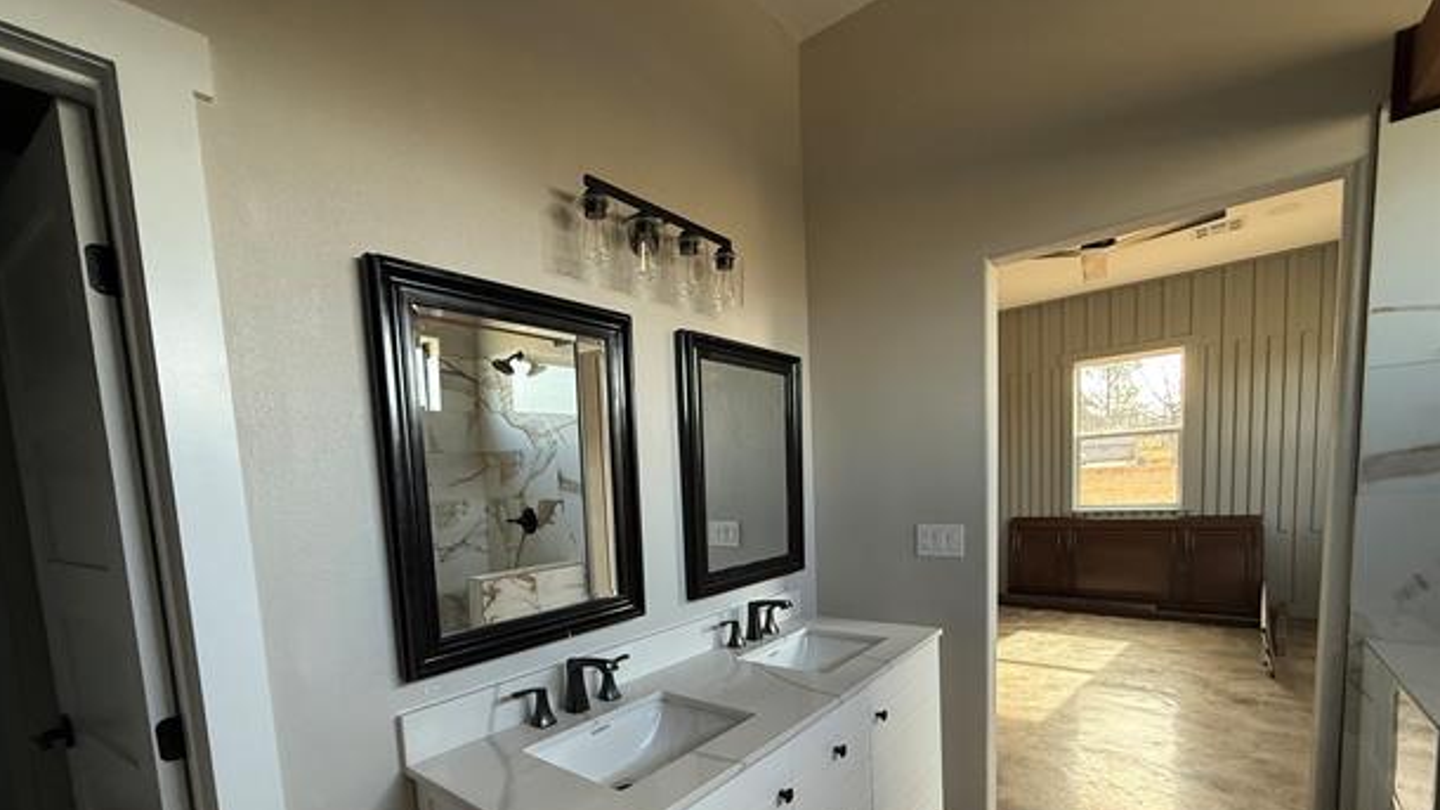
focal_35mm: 16
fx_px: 611
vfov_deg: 65.2
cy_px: 543
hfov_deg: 99.3
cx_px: 689
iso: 400
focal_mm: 2.22
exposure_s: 1/144
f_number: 2.2
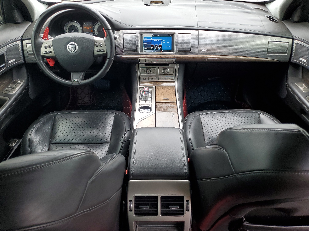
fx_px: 232
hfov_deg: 67.3
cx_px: 154
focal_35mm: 26
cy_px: 116
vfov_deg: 53.1
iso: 53
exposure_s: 1/120
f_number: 1.5
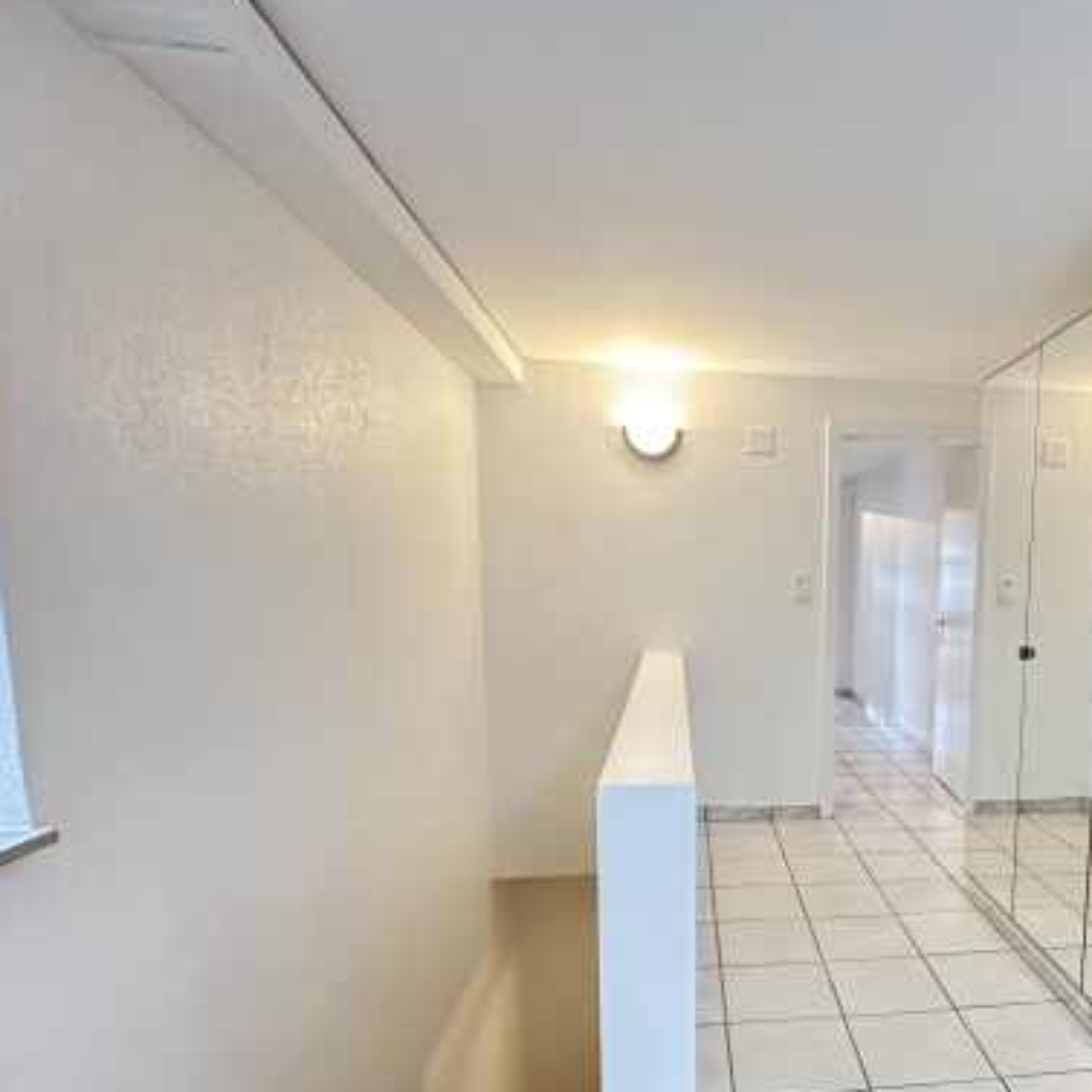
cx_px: 805
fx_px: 821
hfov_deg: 63.7
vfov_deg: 66.3
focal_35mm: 23
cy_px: 676
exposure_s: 1/50
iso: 800
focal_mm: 2.22
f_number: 2.2
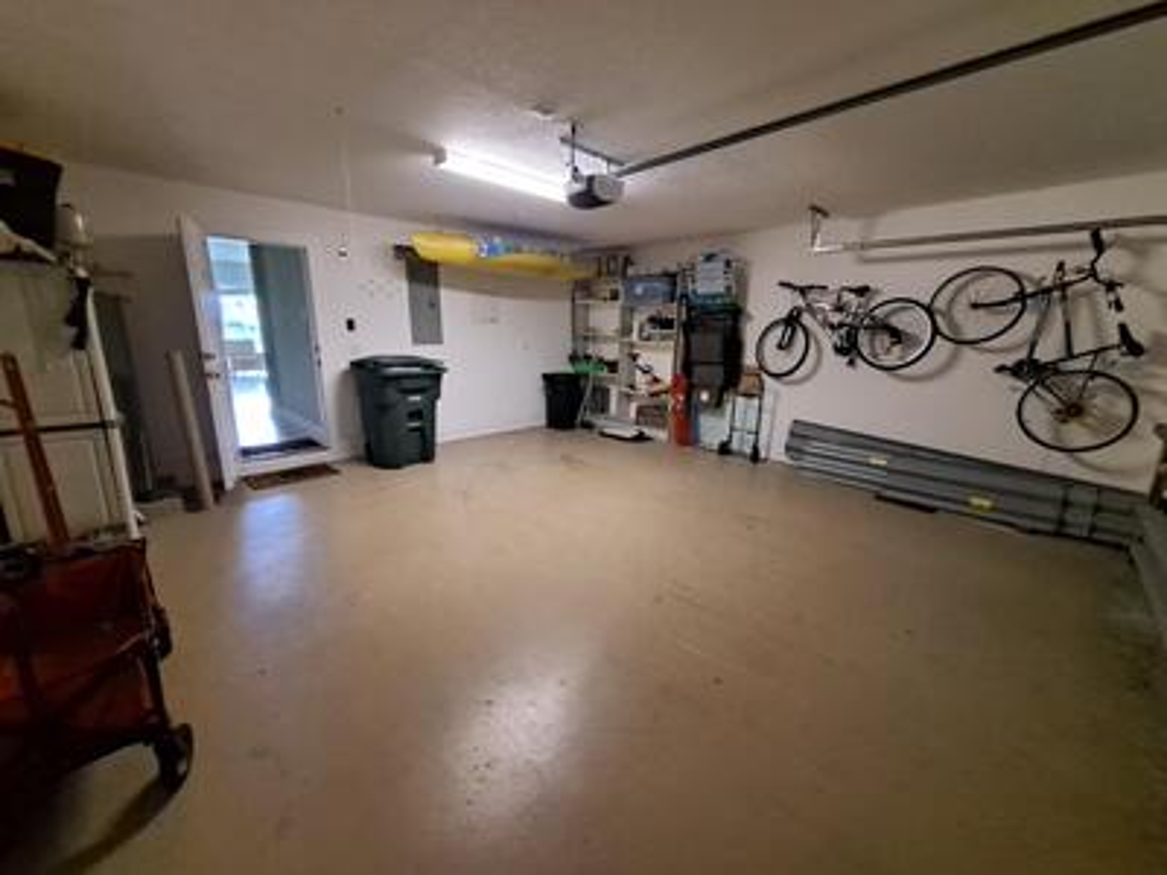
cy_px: 438
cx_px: 584
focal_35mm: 13
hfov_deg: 106.2
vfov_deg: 89.9
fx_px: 438
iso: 400
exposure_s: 1/24
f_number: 2.2
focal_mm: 1.74
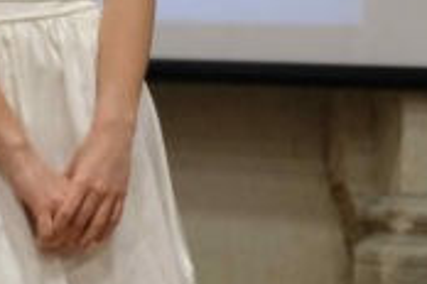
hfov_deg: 6.3
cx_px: 329
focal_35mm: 325
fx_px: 3855
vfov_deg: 4.2
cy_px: -131
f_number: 4
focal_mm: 55
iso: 2500
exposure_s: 1/100
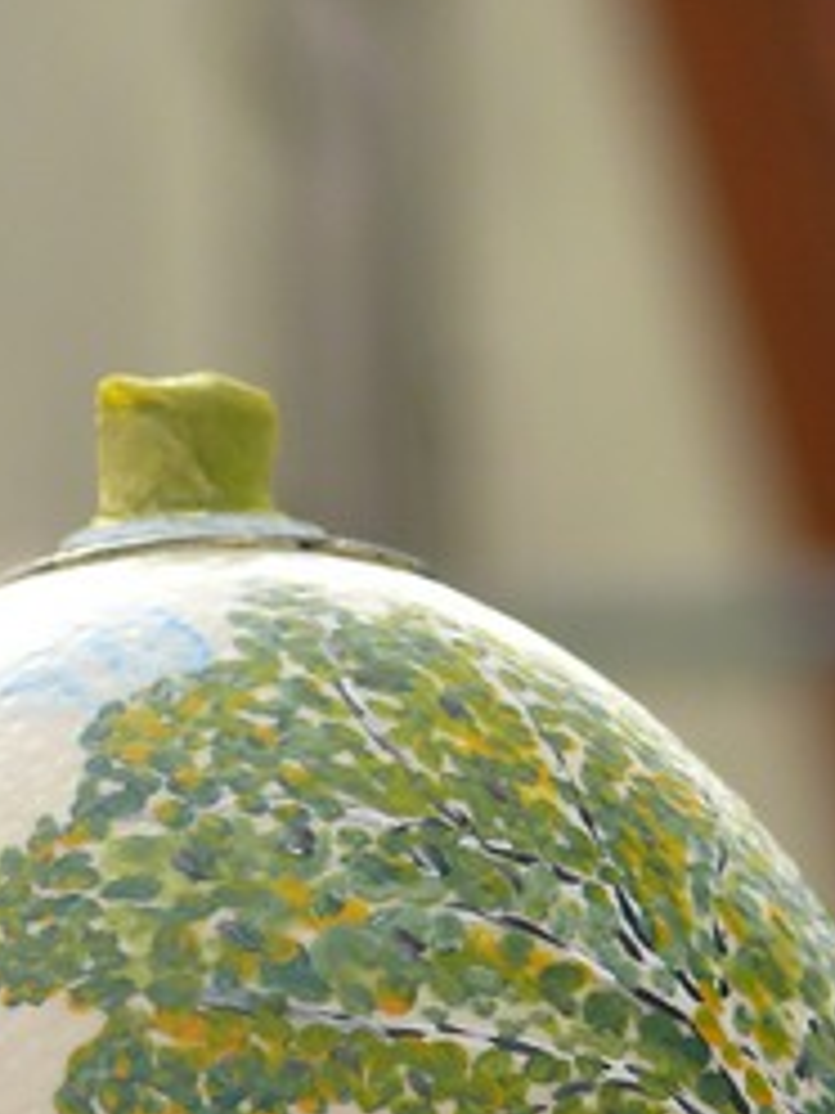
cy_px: 1658
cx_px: 166
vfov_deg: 3.2
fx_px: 20069
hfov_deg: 2.4
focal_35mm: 624
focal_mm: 43.6
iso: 100
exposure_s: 1/200
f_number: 4
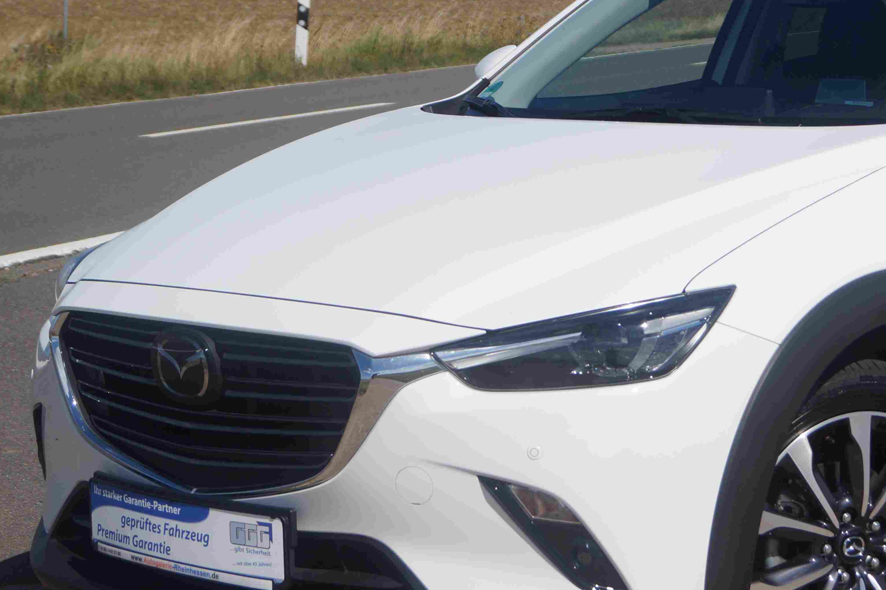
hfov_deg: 21.6
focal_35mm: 93
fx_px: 2285
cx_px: 748
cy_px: 313
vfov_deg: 14.7
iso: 100
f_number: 5
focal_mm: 35
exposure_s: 1/2000
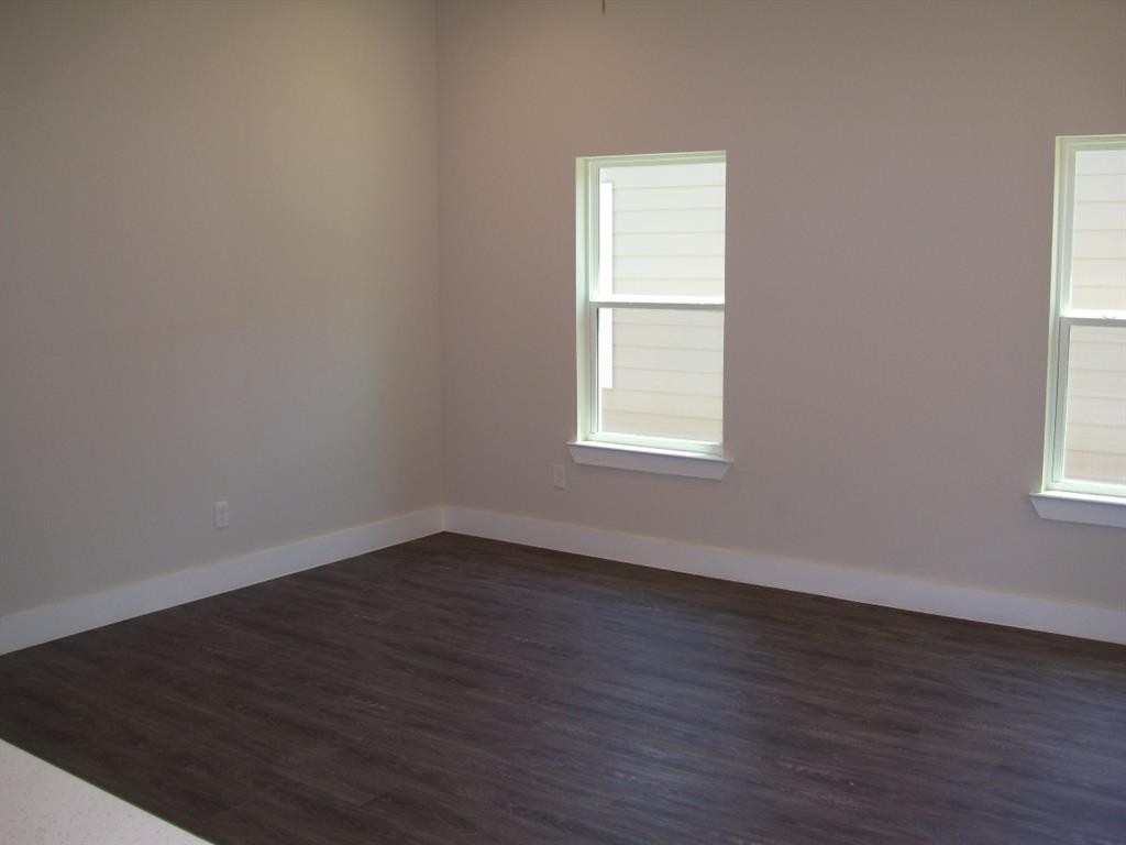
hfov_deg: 51.4
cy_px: 422
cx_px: 563
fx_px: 1171
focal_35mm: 36
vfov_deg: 39.7
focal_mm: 6
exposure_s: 1/60
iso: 80
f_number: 2.7
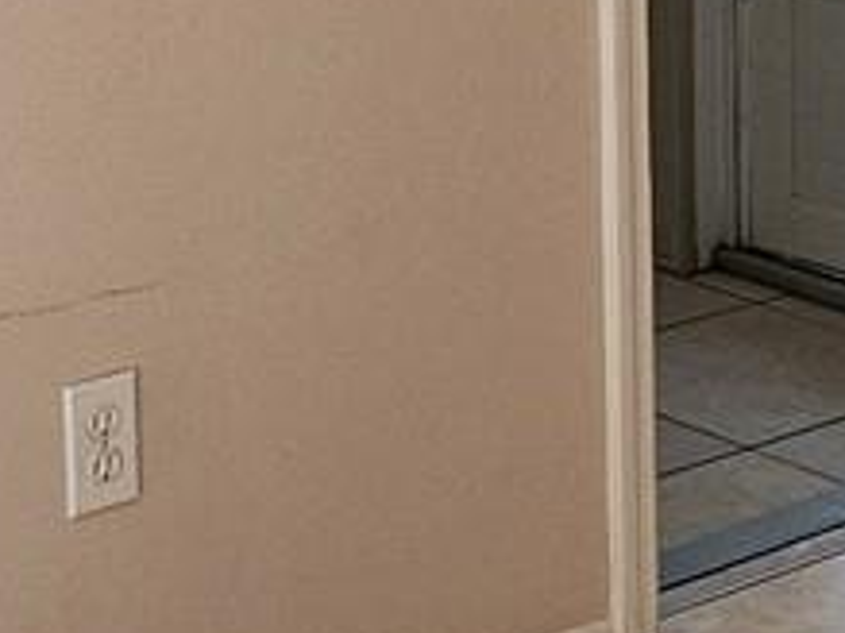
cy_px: -270
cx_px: 637
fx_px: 4099
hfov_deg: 11.7
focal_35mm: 168
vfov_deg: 8.7
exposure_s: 1/120
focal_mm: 5.4
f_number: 1.8
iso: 80
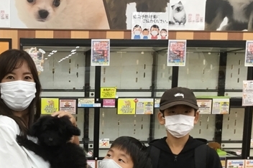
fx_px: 386
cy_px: 135
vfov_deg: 24.2
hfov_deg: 34.8
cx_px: 40
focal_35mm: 55
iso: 64
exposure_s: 1/33
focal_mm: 3.3
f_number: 2.4
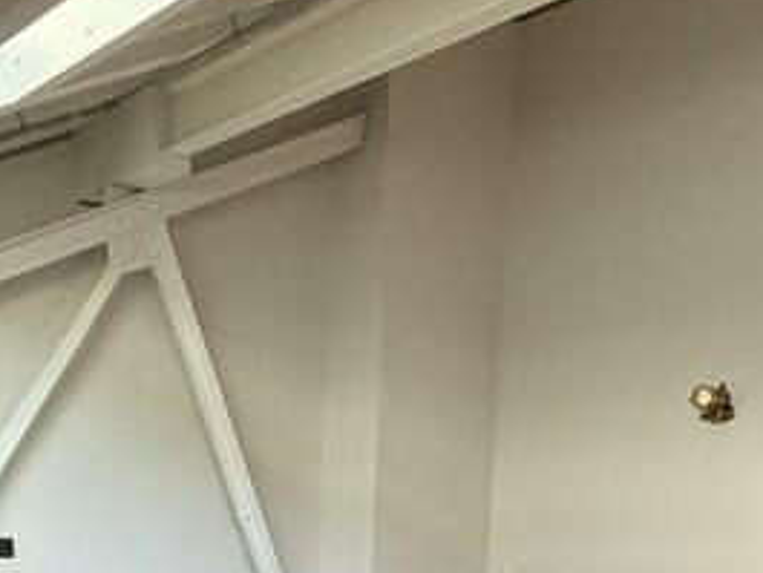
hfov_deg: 35.4
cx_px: 320
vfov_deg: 23.0
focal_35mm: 54
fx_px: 1191
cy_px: 809
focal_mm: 2.22
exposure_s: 1/100
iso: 320
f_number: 2.2
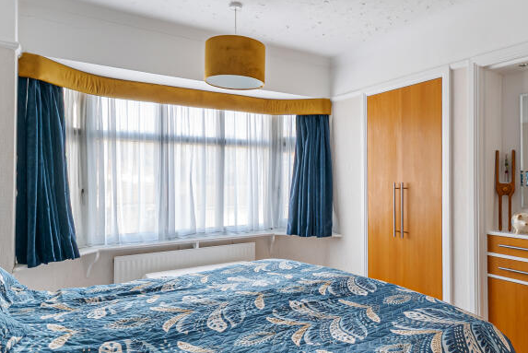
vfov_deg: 51.3
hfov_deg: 71.1
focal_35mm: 25
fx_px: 367
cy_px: 194
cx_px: 300
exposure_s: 1/40
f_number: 8
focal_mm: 14
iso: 320
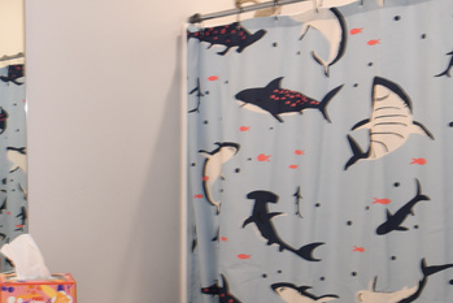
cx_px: -29
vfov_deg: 30.4
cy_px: 196
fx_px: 554
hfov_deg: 38.1
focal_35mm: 44
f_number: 5.6
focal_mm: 15
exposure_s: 1/13
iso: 200
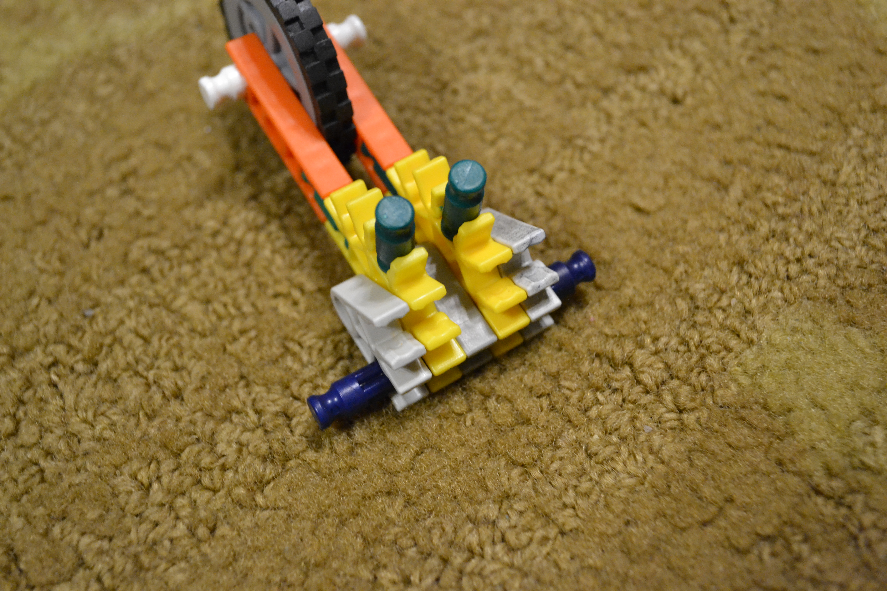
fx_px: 1109
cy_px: 296
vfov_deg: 29.9
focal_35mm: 45
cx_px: 444
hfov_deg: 43.6
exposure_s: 1/50
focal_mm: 30
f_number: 4.5
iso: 3200
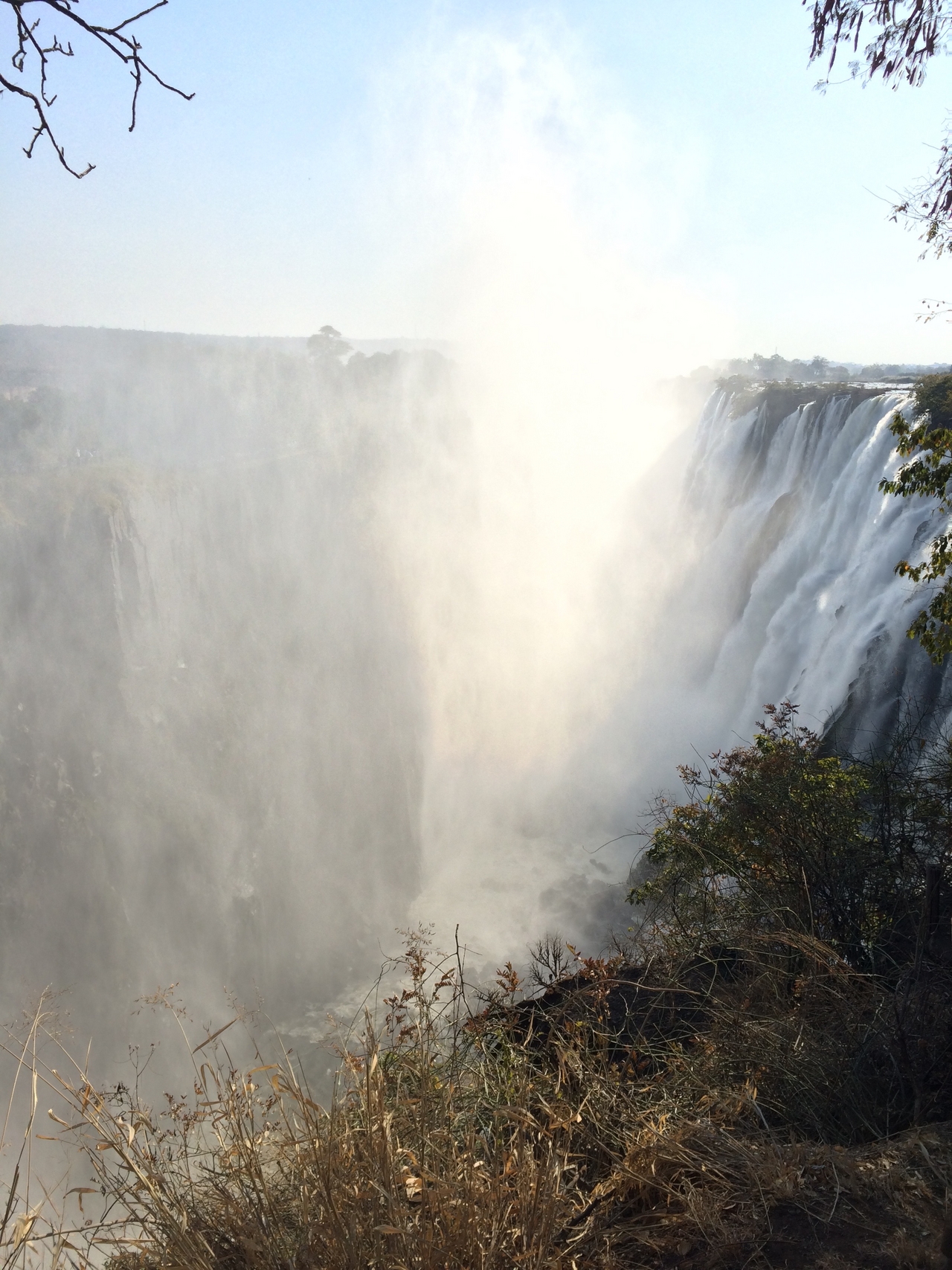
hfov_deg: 48.2
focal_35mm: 29
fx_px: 1064
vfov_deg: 61.7
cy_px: 635
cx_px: 476
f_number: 2.2
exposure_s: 1/1172
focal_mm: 4.15
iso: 32
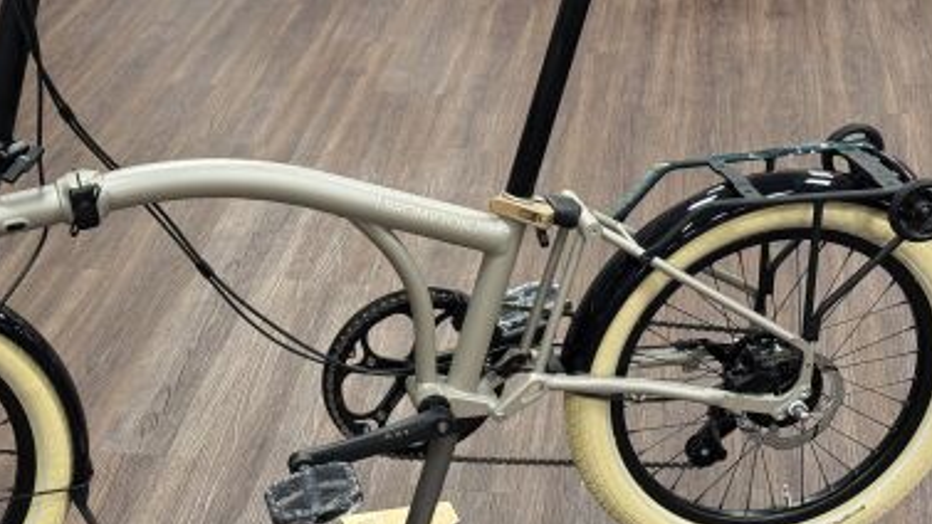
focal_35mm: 81
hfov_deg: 26.0
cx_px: 299
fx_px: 2002
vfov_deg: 14.9
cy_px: 220
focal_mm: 6.76
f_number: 1.78
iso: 160
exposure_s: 1/60
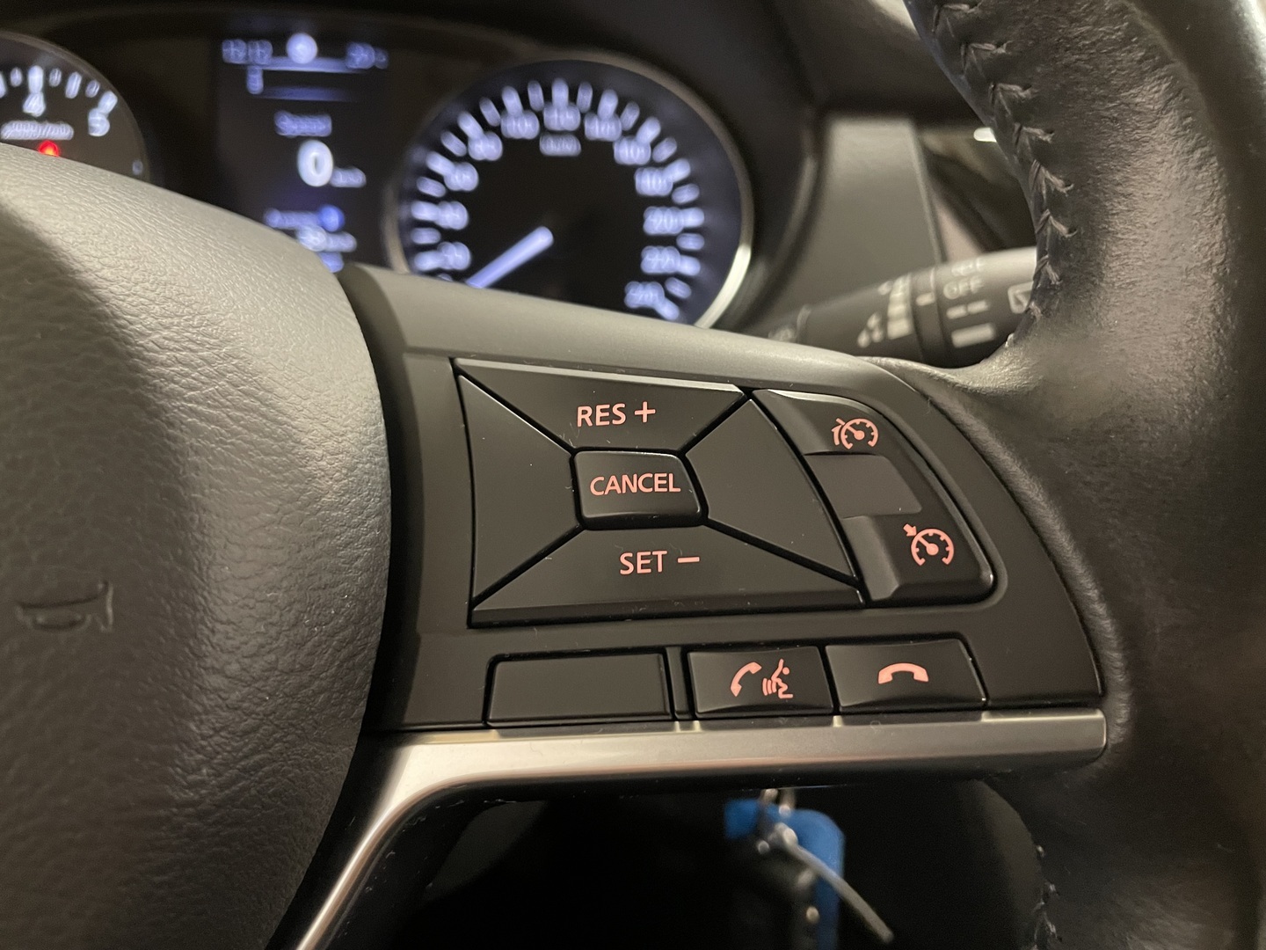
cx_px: 633
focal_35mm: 26
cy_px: 475
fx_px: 951
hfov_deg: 67.3
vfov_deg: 53.1
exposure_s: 1/25
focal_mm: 4.2
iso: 640
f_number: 1.6
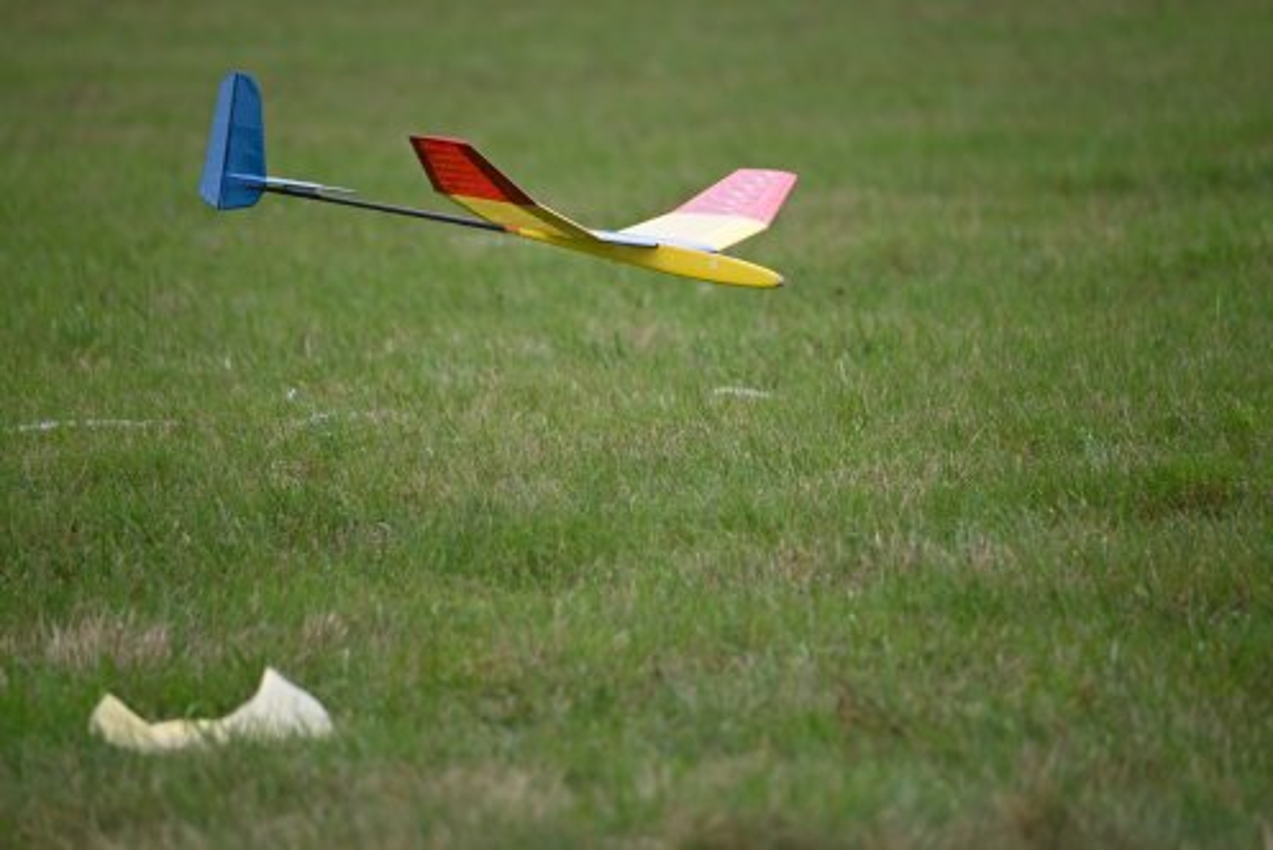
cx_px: 636
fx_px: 14152
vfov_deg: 3.4
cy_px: 425
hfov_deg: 5.2
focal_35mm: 400
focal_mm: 400
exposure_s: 1/1250
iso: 640
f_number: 6.3
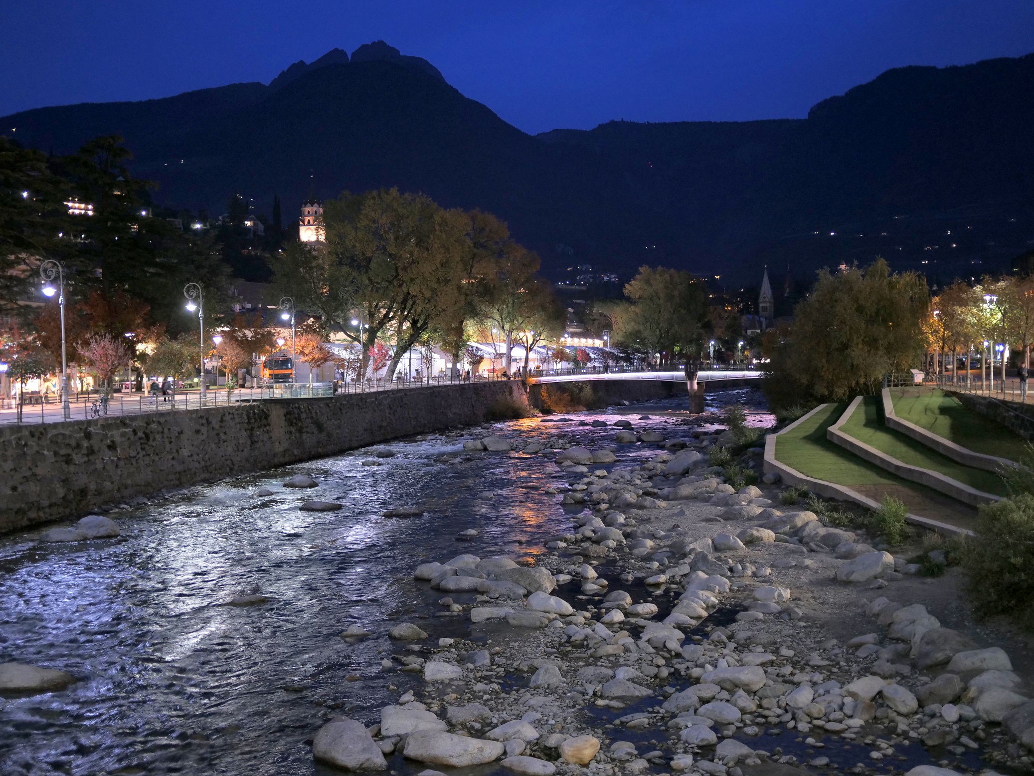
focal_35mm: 40
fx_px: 1195
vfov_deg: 36.0
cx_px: 517
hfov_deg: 46.8
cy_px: 388
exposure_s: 1/6
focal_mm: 20
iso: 640
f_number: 1.7
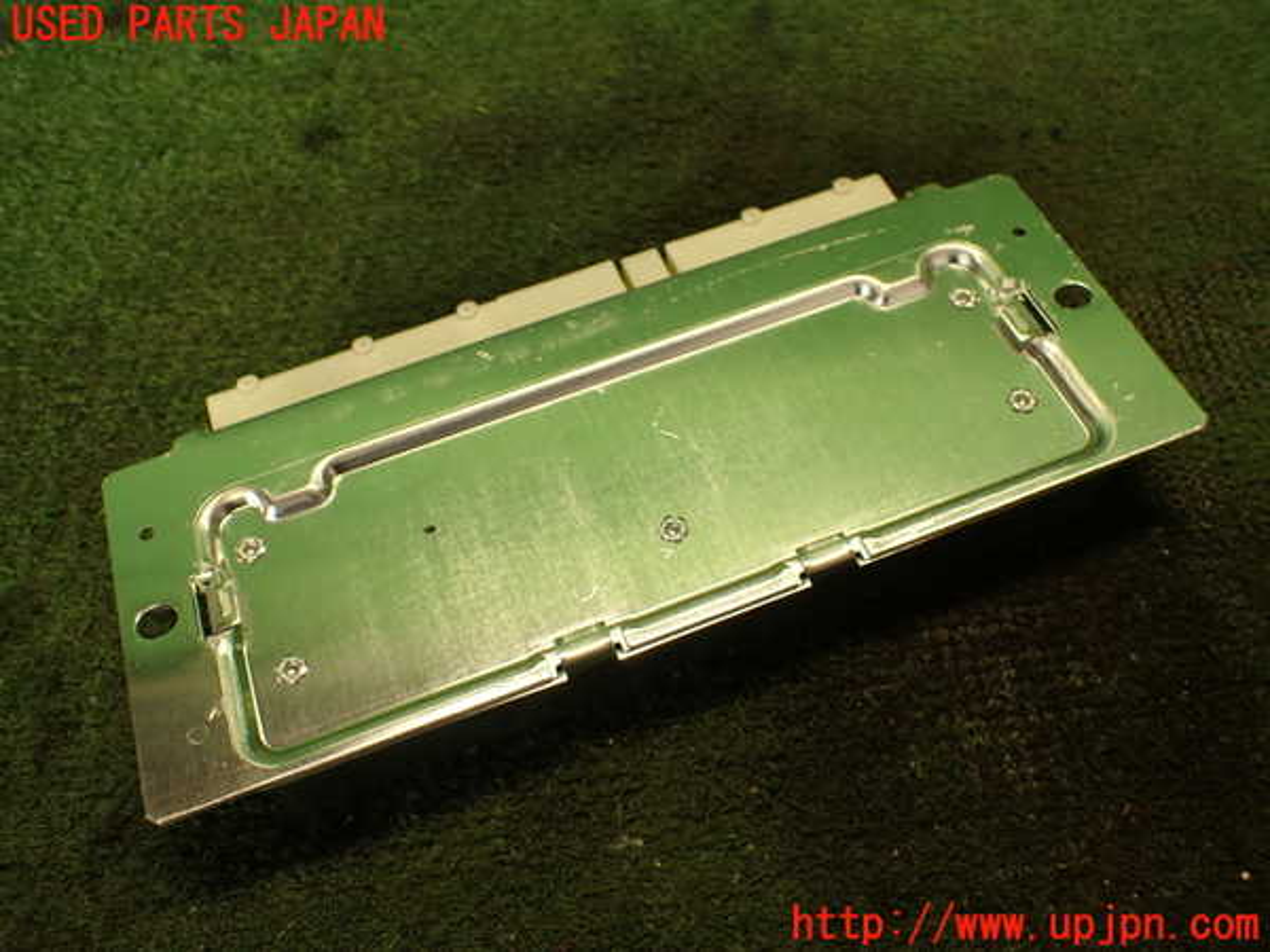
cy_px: 476
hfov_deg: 60.0
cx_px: 635
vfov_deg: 46.8
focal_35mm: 30
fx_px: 1101
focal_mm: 5.4
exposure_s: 1/60
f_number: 2.3
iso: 200
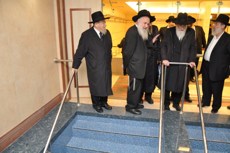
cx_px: 115
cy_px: 76
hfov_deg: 67.4
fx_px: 172
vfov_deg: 47.8
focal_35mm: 27
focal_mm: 18
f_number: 4
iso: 640
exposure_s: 1/60
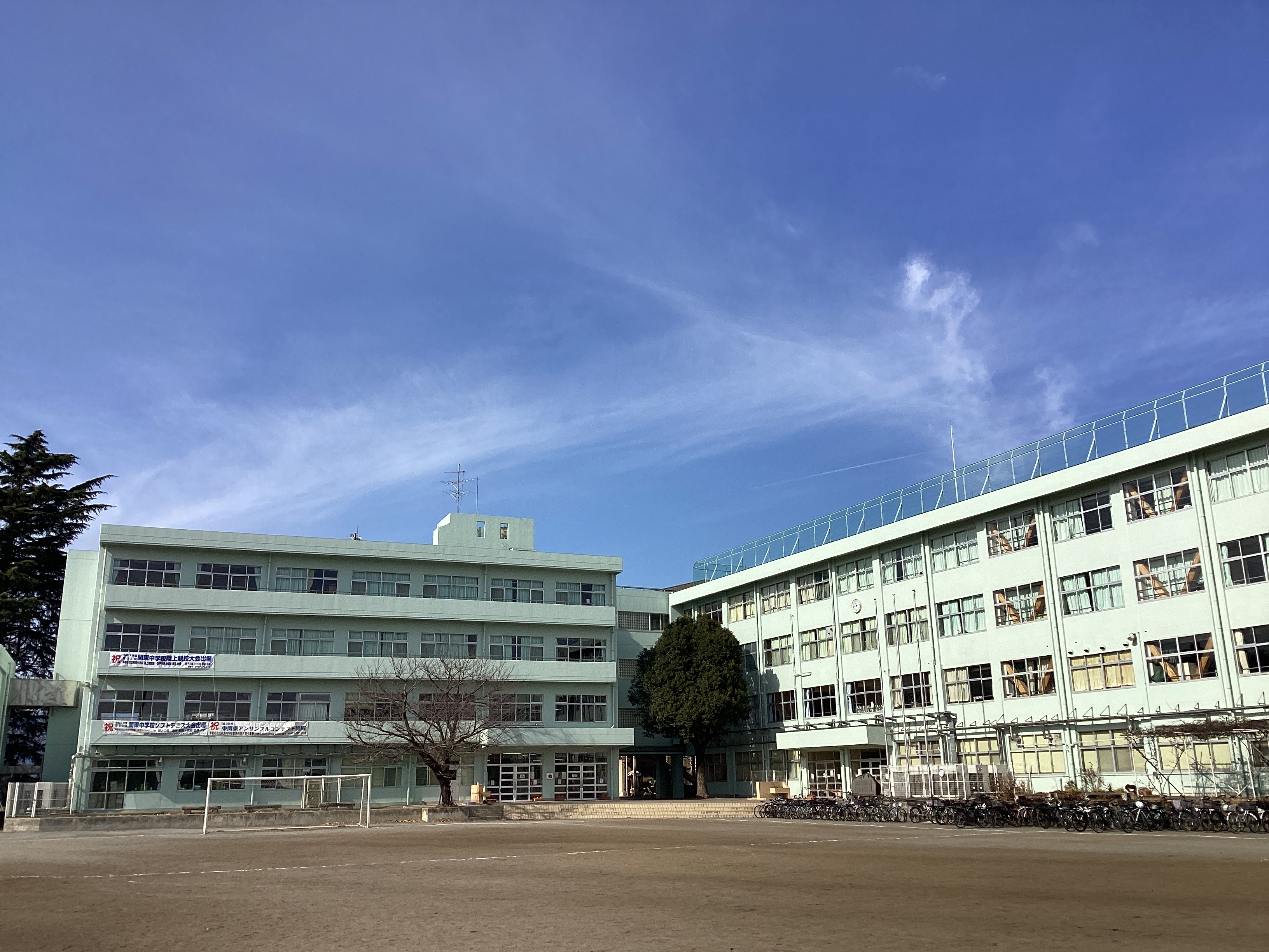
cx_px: 634
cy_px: 476
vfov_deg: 45.4
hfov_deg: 58.4
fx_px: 1136
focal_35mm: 31
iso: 25
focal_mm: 3.3
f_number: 2.4
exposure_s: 1/1988
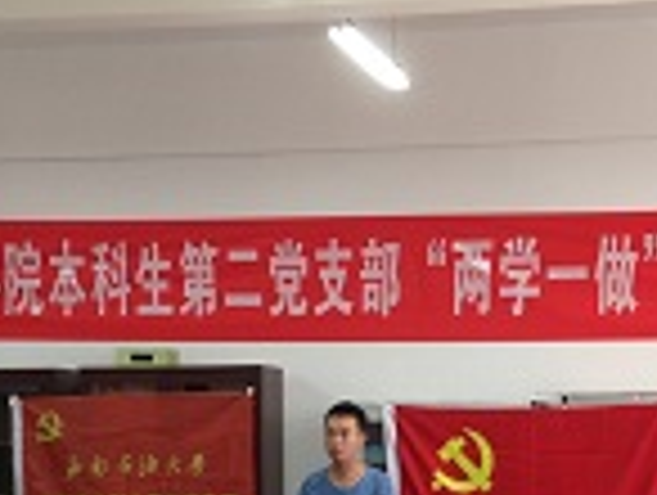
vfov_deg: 12.8
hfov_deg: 17.4
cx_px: 374
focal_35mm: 113
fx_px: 2148
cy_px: 601
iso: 50
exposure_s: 1/20
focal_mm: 4.12
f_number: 2.4
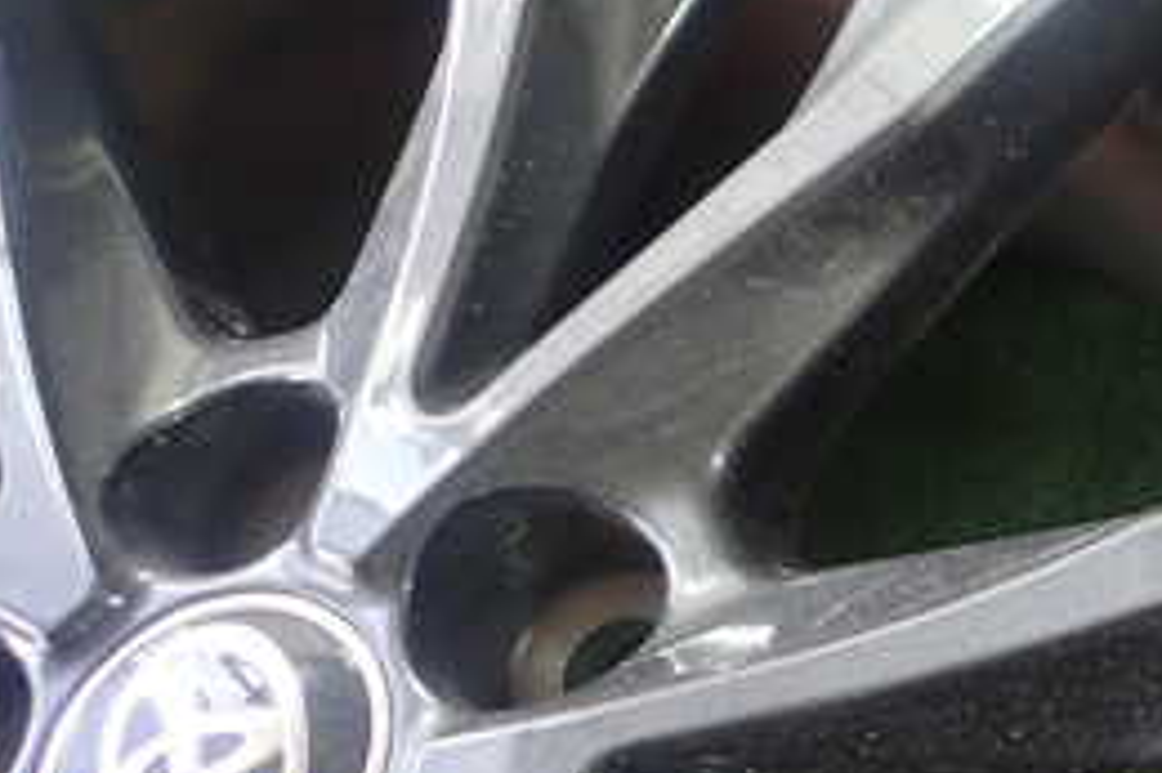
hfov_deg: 29.8
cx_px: 1301
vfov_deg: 22.6
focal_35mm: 60
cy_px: 451
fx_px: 1935
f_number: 2
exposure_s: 1/60
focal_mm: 4.5
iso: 200
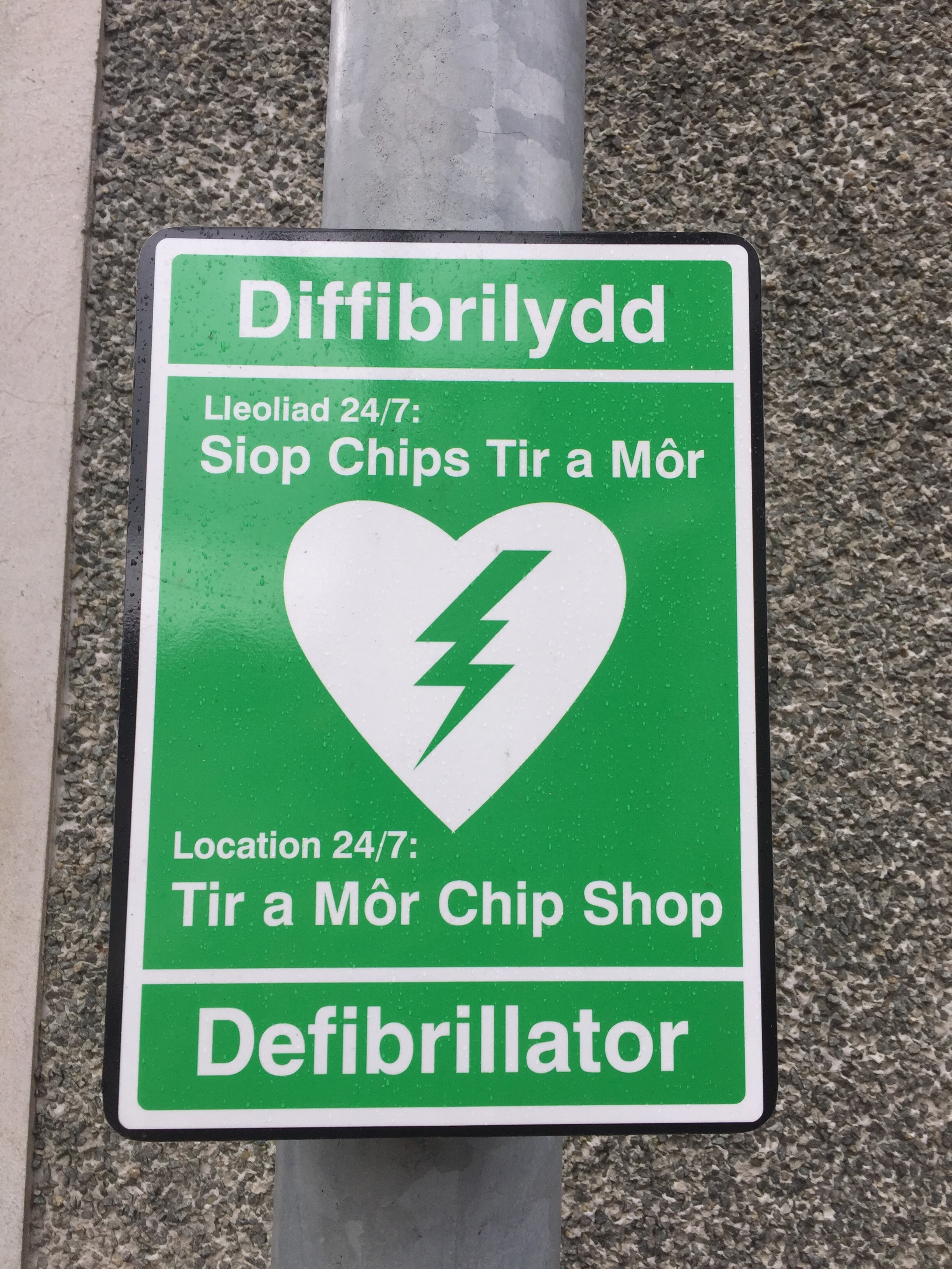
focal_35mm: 29
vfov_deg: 61.7
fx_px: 1063
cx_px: 476
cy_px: 634
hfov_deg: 48.2
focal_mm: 4.15
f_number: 2.2
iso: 32
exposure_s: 1/324
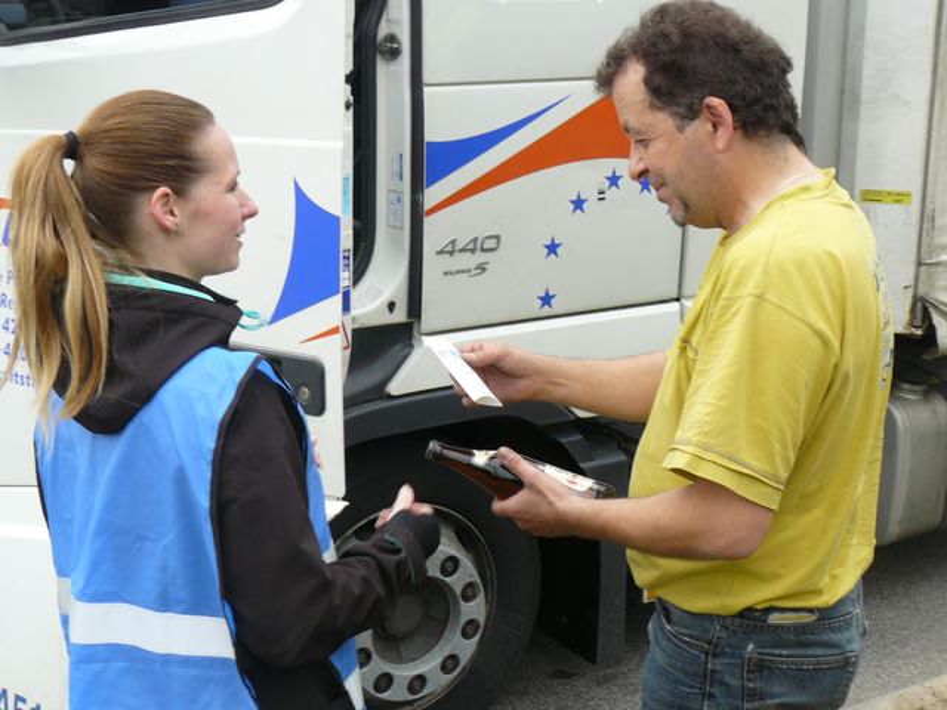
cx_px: 474
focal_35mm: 59
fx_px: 1614
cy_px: 355
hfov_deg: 32.7
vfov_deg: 24.8
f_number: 4
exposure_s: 1/125
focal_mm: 9.9
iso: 100
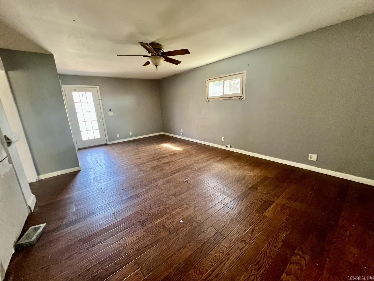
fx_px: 140
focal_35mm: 13
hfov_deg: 106.2
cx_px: 187
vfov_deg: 89.9
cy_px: 140
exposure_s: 1/60
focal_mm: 1.57
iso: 320
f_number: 1.8
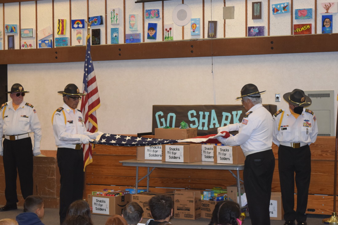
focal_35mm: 82
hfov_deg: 24.6
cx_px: 169
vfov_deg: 16.5
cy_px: 112
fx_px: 774
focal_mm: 55
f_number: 5.6
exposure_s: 1/60
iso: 1800
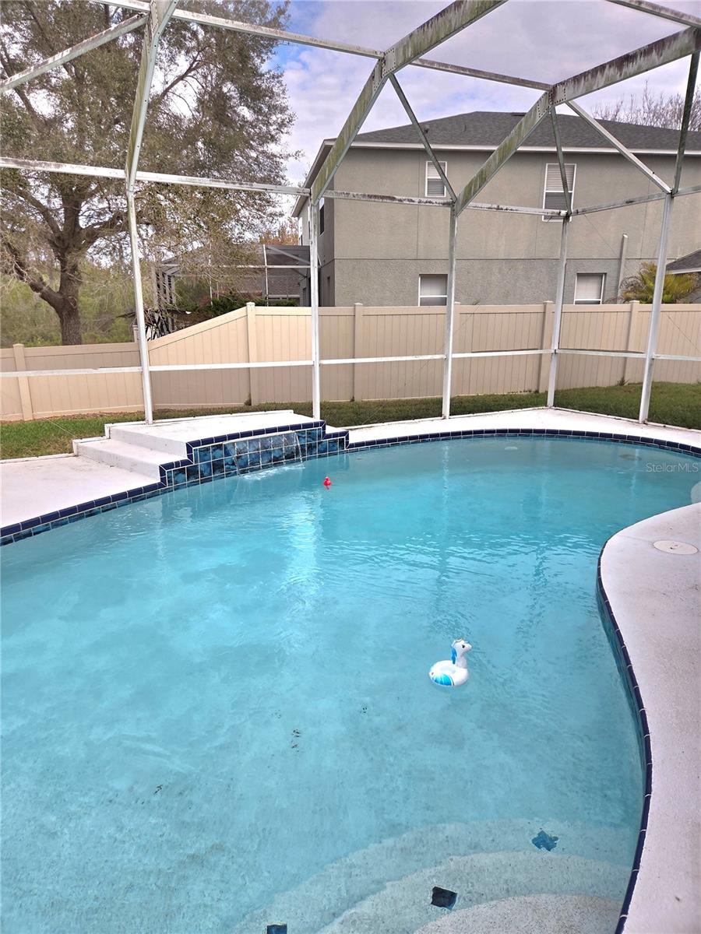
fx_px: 621
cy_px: 467
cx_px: 350
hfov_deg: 58.9
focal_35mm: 23
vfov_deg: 73.9
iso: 80
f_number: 1.8
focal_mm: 5.4
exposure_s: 1/3333
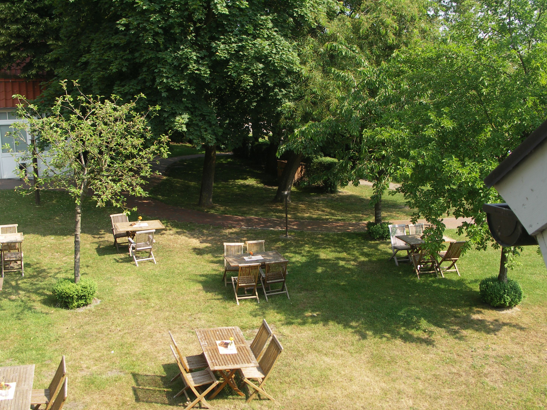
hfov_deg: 46.8
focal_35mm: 40
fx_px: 632
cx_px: 255
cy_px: 226
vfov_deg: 35.9
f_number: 4.5
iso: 50
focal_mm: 9.5
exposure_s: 1/160
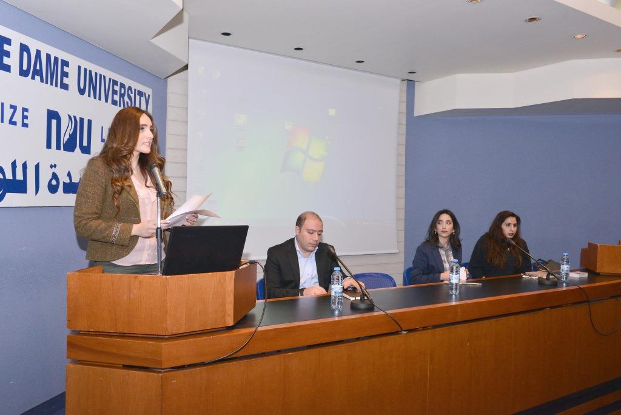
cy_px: 208
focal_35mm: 31
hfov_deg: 60.3
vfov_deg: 42.4
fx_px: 535
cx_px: 310
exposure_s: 1/100
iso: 1250
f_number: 8
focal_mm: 31
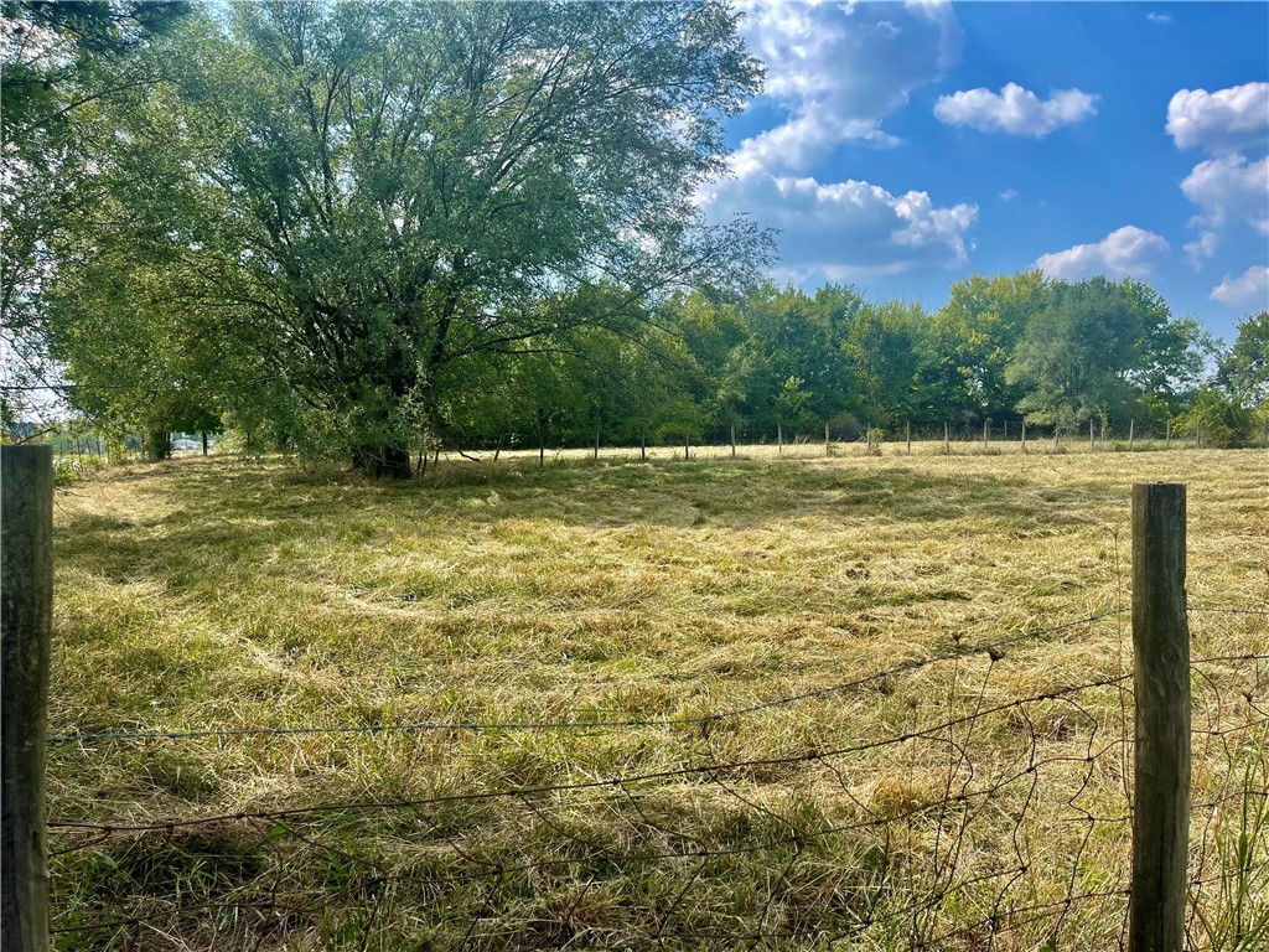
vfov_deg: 53.1
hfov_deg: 67.3
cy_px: 476
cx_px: 634
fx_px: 953
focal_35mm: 26
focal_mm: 5.1
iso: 32
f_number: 1.6
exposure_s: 1/1821
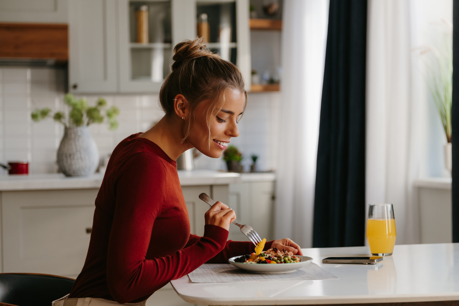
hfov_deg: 28.8
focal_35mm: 70
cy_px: 153
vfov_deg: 19.5
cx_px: 230
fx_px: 892
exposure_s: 1/200
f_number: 4
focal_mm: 70
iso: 400
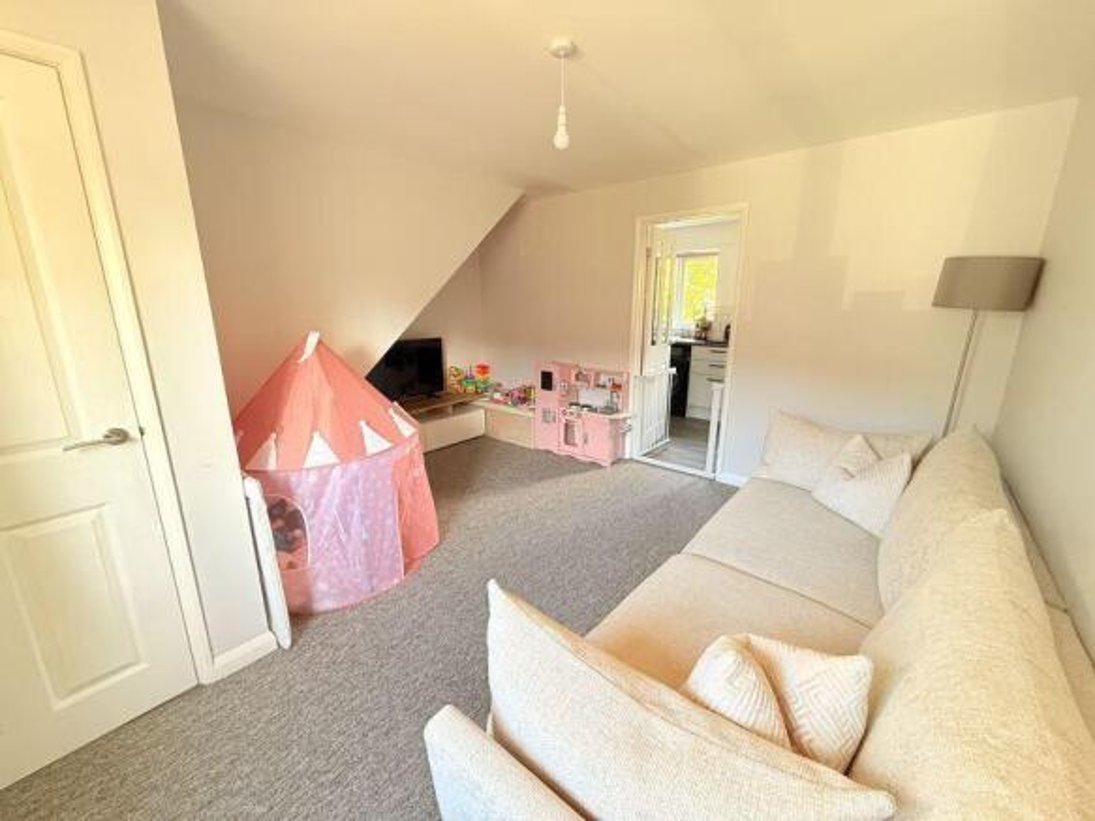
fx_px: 443
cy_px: 410
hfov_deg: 102.1
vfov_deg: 85.7
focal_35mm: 14
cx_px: 548
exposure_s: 1/68
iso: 320
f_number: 2.2
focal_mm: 2.22
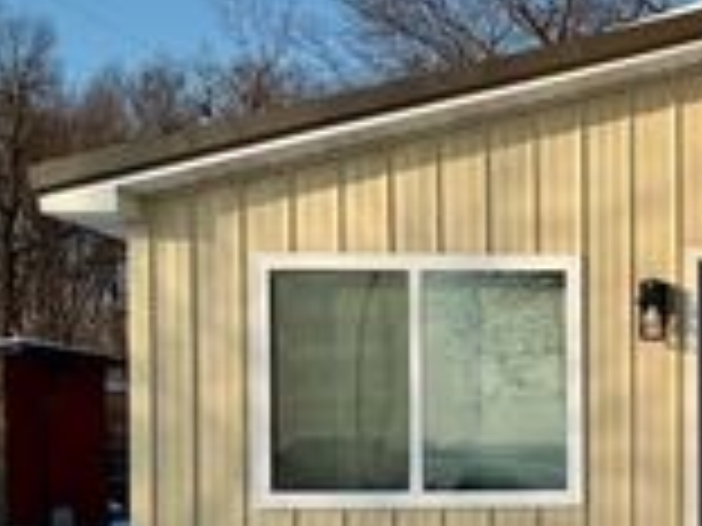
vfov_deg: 18.9
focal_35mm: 77
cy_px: 447
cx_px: 814
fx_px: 1562
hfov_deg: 23.4
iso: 80
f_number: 1.78
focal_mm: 6.76
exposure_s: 1/5714
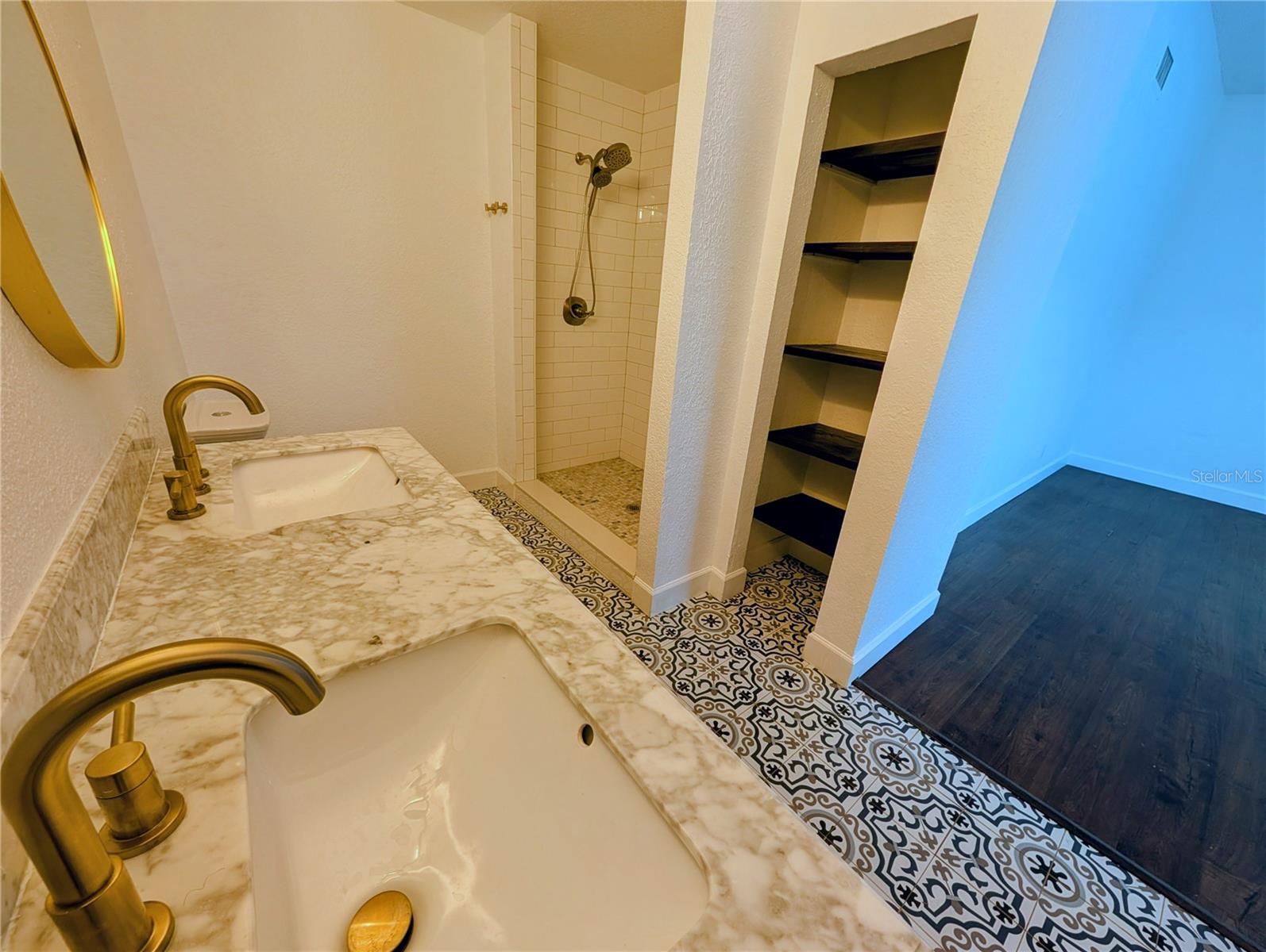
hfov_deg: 110.5
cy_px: 476
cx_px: 633
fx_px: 439
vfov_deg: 94.6
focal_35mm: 12
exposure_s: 1/40
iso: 65
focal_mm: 2.02
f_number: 1.7
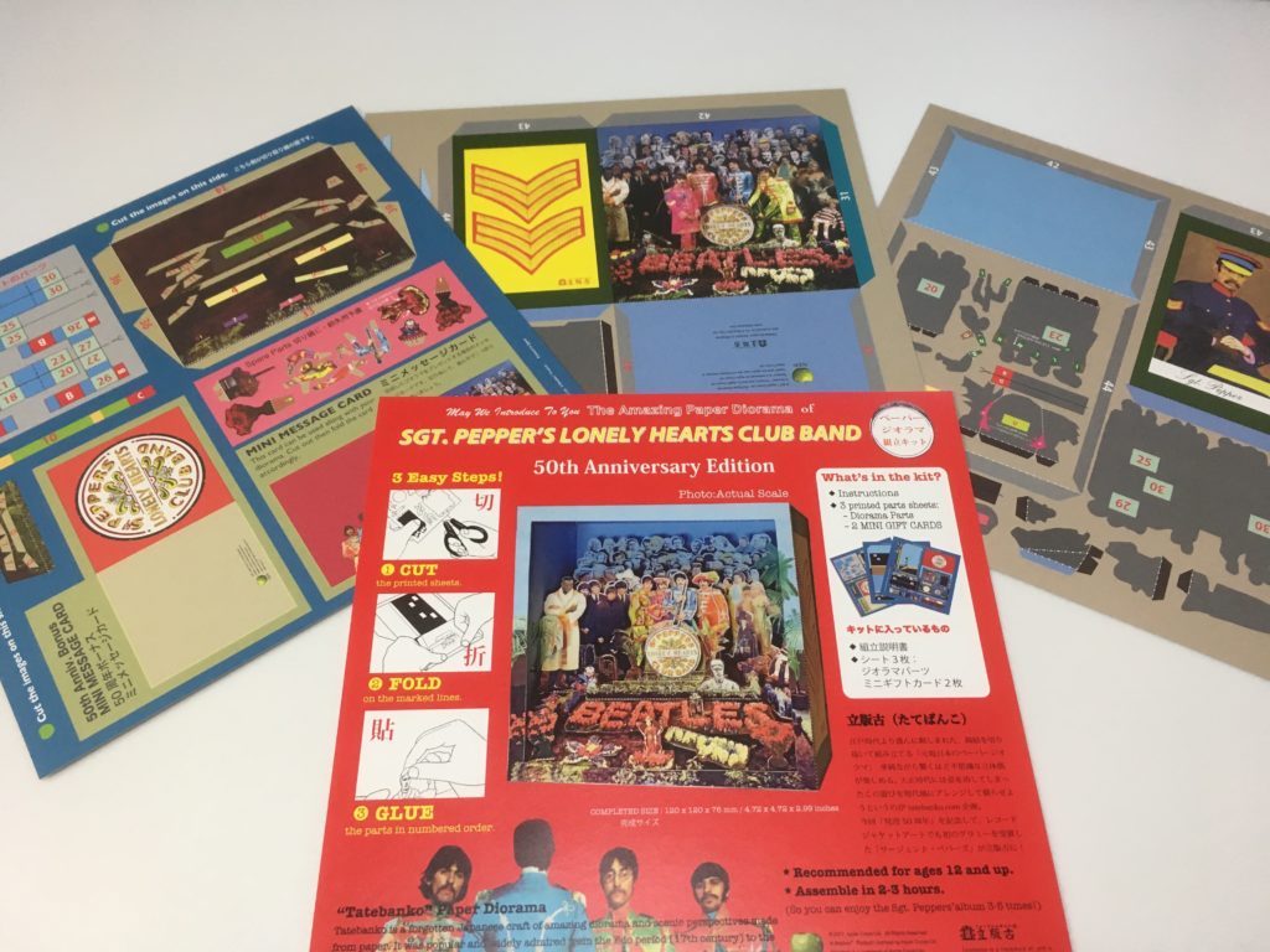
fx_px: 1064
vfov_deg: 48.2
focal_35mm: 29
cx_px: 635
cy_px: 476
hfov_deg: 61.7
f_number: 2.2
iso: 64
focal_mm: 4.15
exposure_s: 1/33
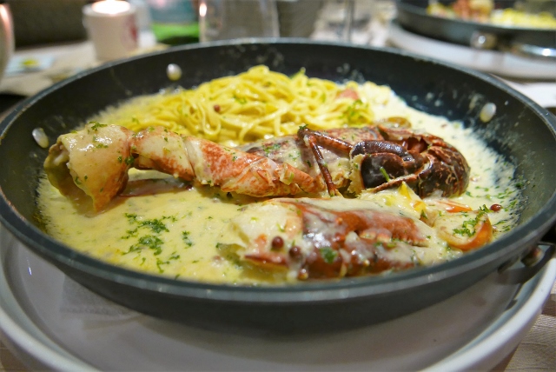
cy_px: 186
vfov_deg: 53.2
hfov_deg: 73.7
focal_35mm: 24
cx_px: 278
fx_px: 371
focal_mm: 10.9
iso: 800
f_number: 1.7
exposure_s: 1/60
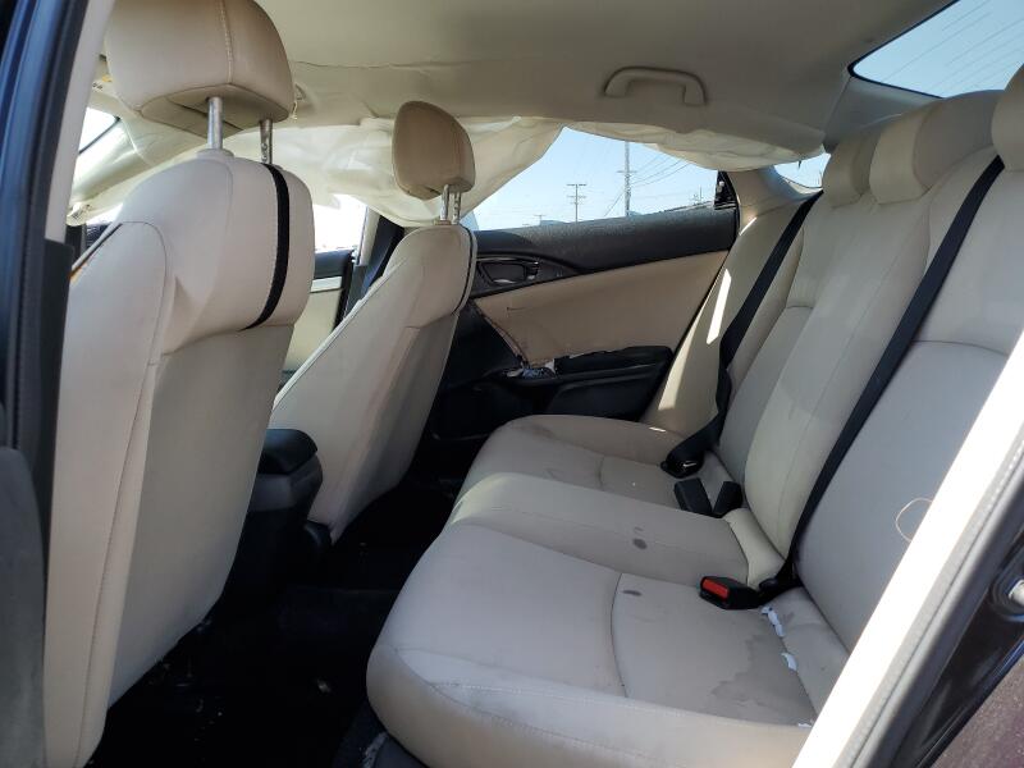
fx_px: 769
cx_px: 512
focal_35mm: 26
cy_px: 384
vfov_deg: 53.1
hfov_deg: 67.3
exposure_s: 1/370
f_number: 1.5
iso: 50
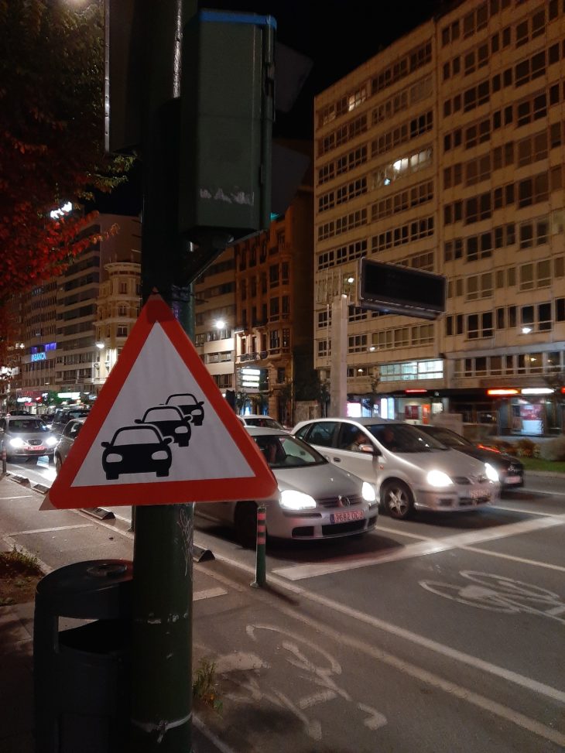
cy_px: 376
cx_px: 282
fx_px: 566
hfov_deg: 53.1
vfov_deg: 67.3
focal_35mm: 26
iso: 250
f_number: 1.7
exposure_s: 1/25
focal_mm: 3.93
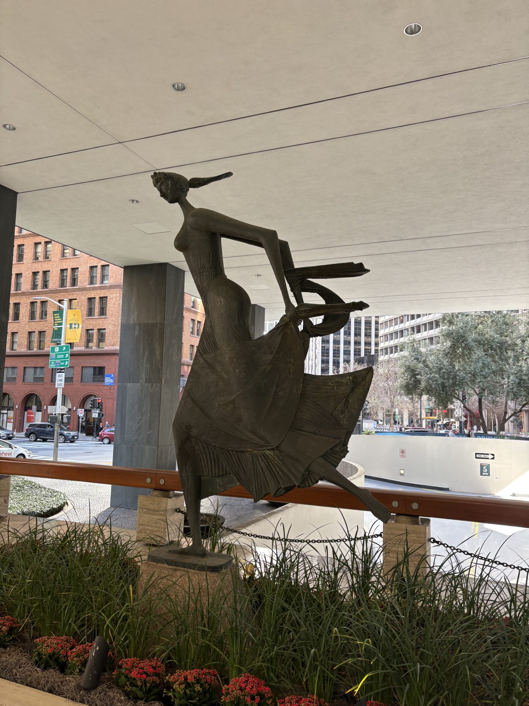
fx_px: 530
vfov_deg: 67.3
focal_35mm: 26
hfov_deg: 53.1
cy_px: 353
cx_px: 264
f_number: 1.6
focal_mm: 5.96
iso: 80
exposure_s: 1/121
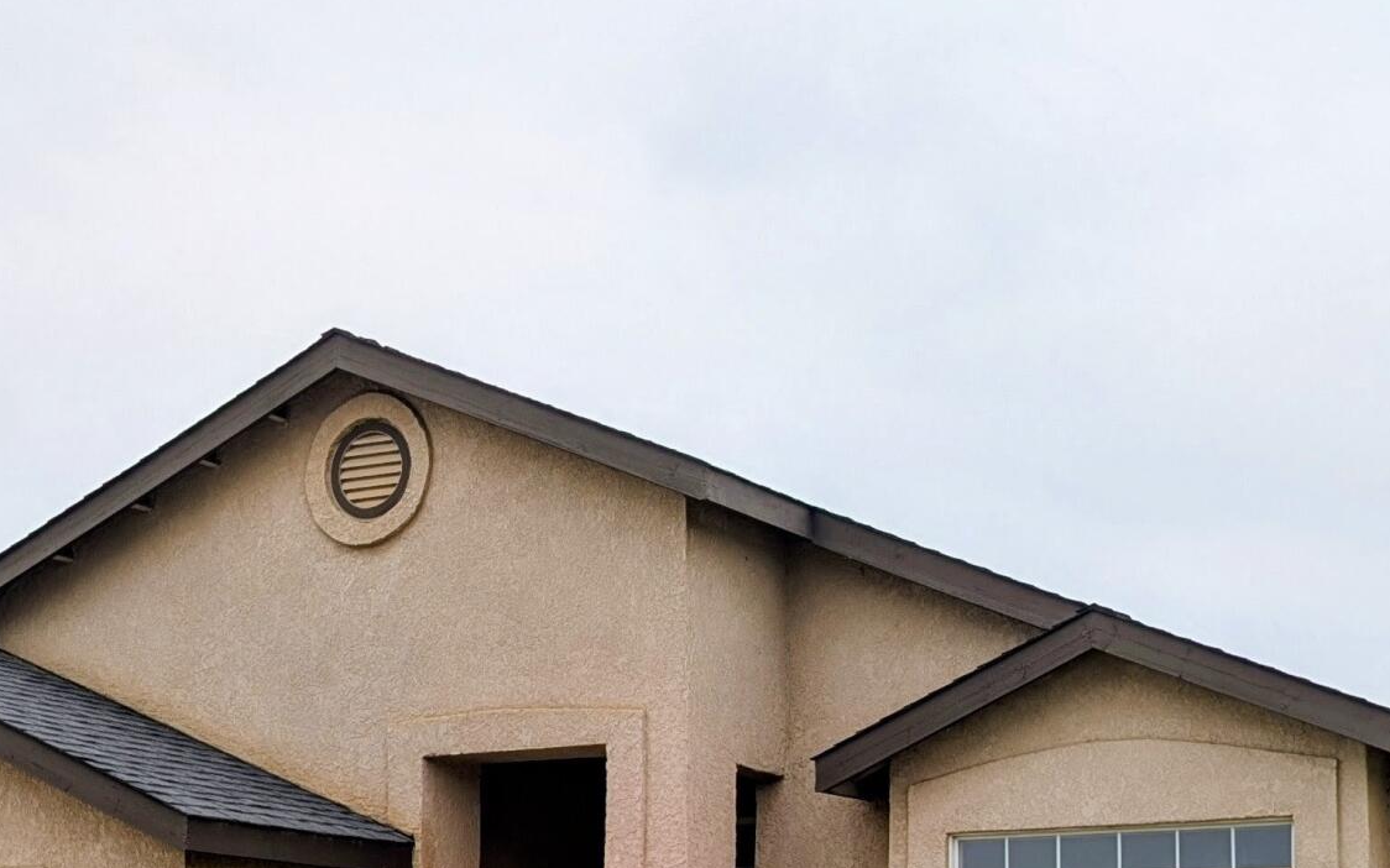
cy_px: 874
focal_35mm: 68
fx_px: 2575
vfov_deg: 18.6
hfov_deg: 30.1
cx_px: 879
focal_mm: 6.9
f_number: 1.68
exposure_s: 1/473
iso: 24
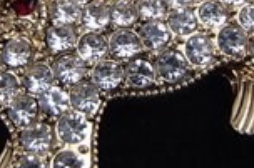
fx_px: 613
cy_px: 11
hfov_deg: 23.3
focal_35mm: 87
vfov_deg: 15.5
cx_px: 91
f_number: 4.7
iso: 400
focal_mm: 6.64
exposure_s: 1/160
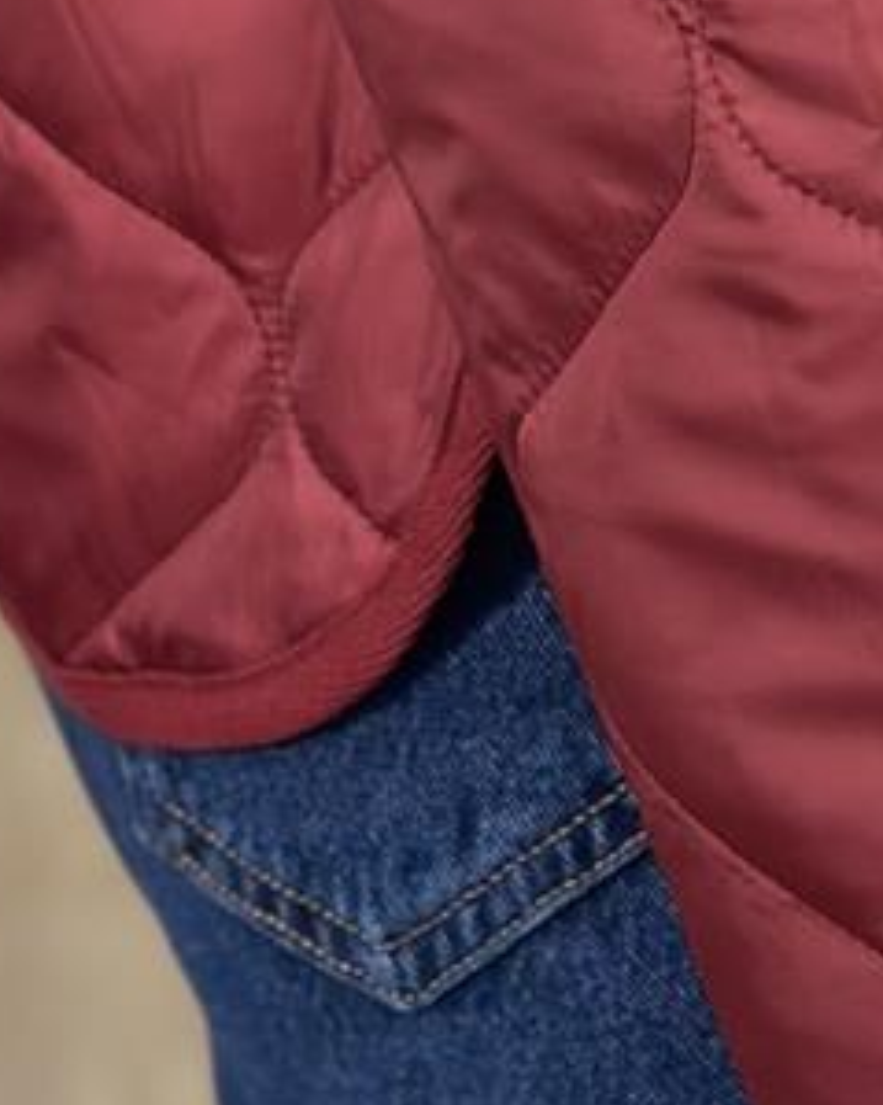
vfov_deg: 7.5
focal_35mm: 251
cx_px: 920
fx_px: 8204
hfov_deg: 6.1
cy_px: -769
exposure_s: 1/100
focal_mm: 6.86
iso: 100
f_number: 1.78
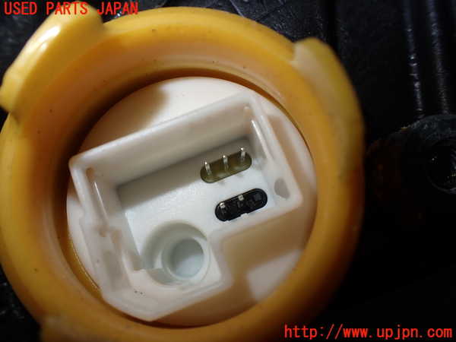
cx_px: 228
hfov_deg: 60.0
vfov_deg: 46.8
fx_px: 395
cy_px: 171
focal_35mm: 30
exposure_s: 1/125
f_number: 3.2
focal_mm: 5.4
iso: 100
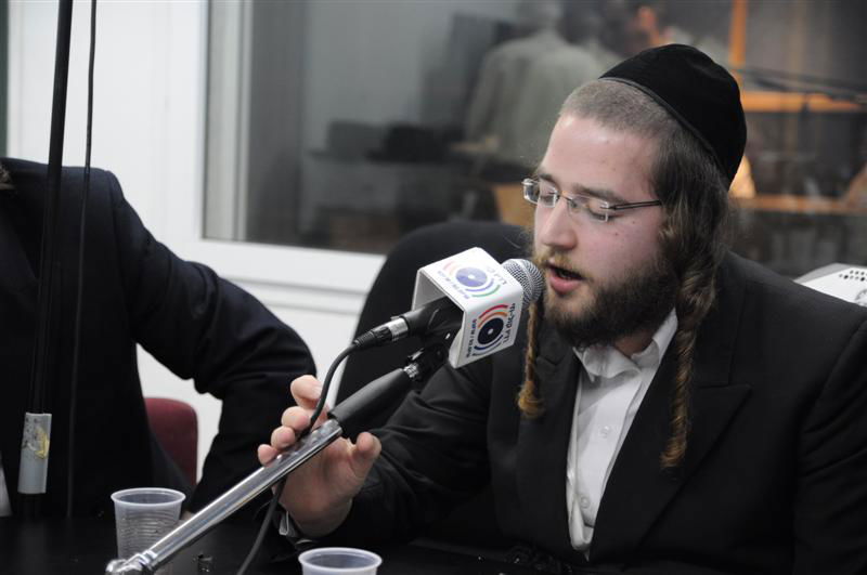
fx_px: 1804
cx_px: 434
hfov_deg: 27.0
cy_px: 288
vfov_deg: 18.1
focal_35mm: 75
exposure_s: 1/80
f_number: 2.8
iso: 800
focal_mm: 50
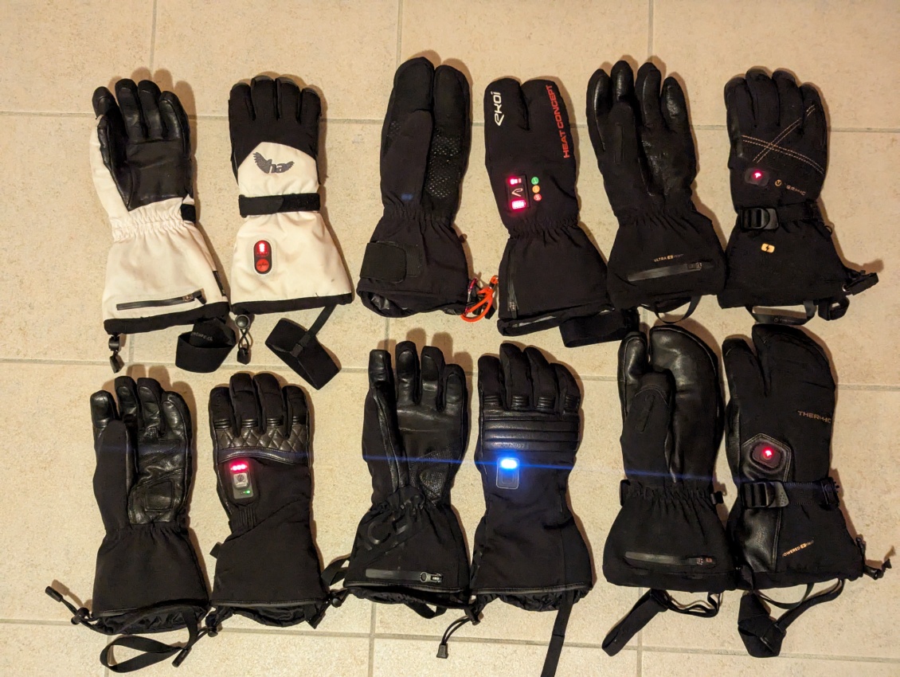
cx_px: 450
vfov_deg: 30.3
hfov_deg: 39.6
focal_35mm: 48
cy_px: 338
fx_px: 1249
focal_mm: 6.81
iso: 862
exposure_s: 1/20
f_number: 1.85
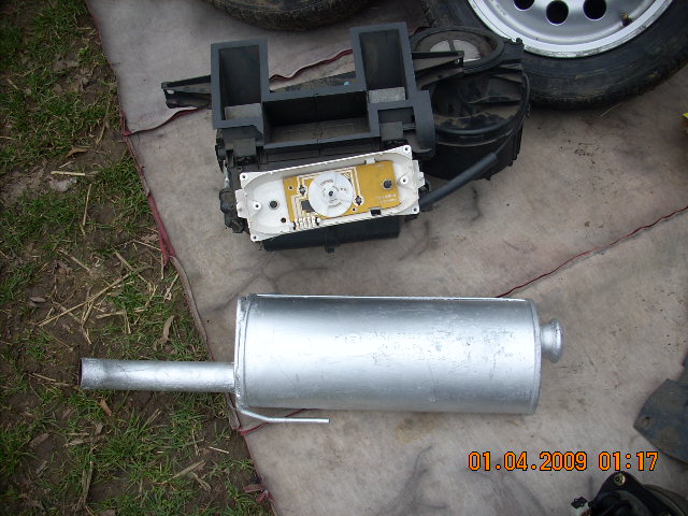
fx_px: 735
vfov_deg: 38.7
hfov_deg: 50.1
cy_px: 258
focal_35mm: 37
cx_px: 344
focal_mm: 6.2
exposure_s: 1/369
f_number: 2.8
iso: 64
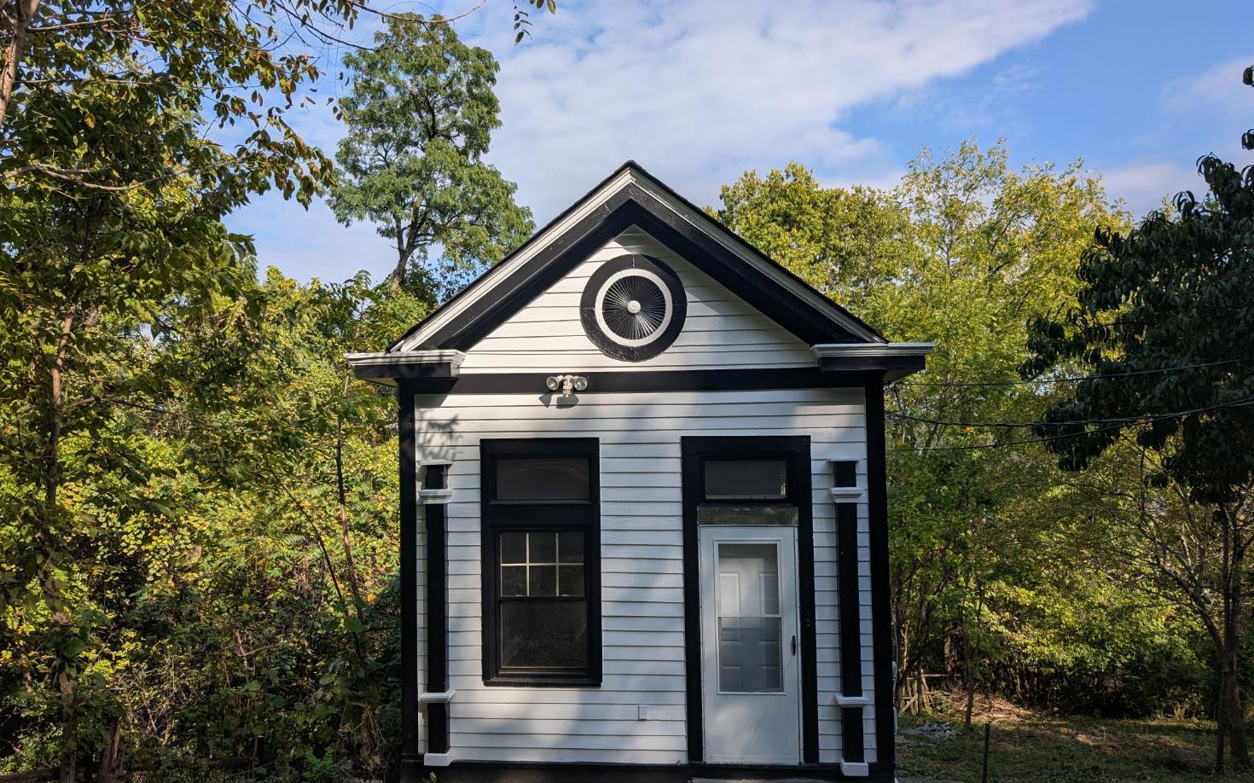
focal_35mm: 26
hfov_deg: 70.4
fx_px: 888
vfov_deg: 47.5
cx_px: 626
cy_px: 428
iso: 19
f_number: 1.68
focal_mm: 6.9
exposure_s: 1/1603
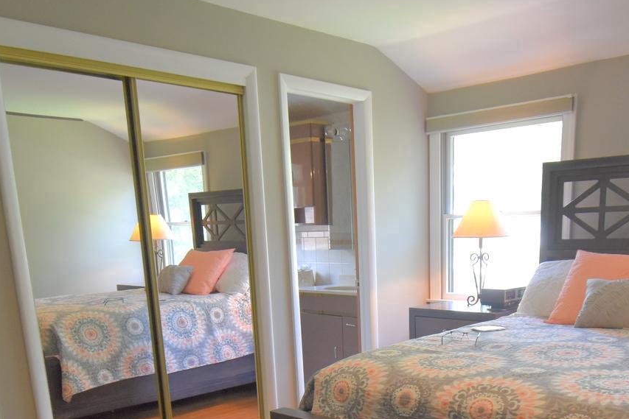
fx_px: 629
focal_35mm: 36
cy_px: 412
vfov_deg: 33.9
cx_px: 387
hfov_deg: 52.6
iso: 1000
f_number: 4.5
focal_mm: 10
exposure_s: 1/60
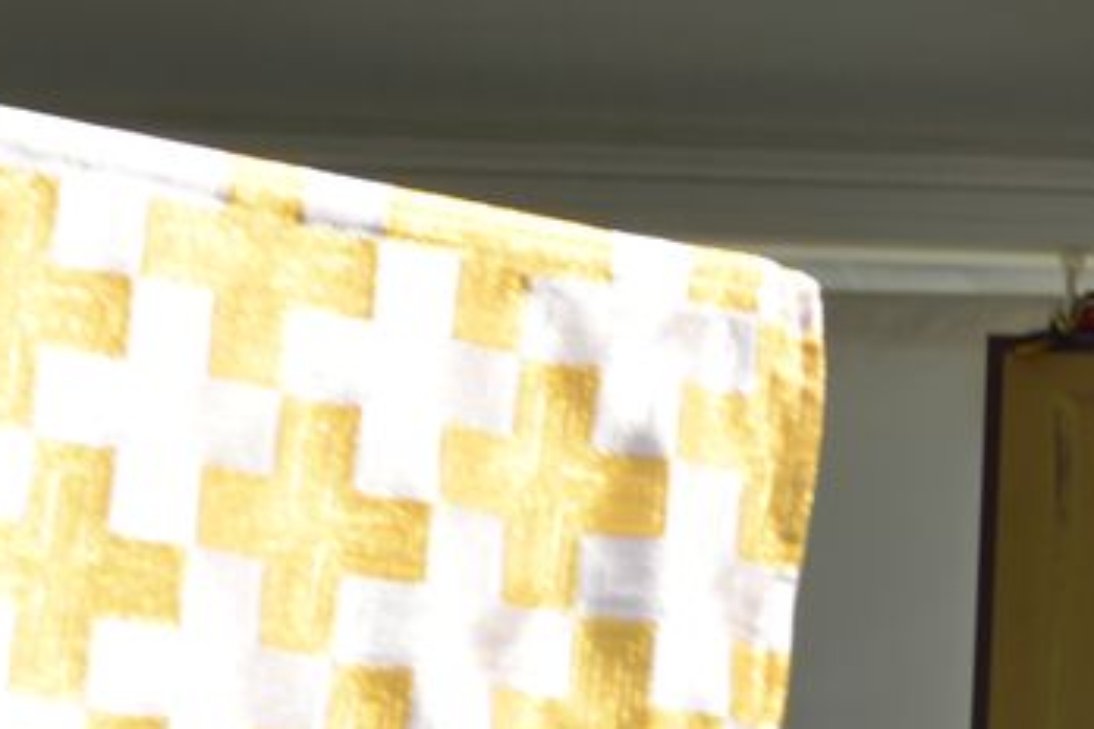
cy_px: 542
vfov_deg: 5.2
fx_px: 8052
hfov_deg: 7.5
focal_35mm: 265
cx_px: 2072
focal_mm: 48
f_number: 4.5
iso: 100
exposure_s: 1/250
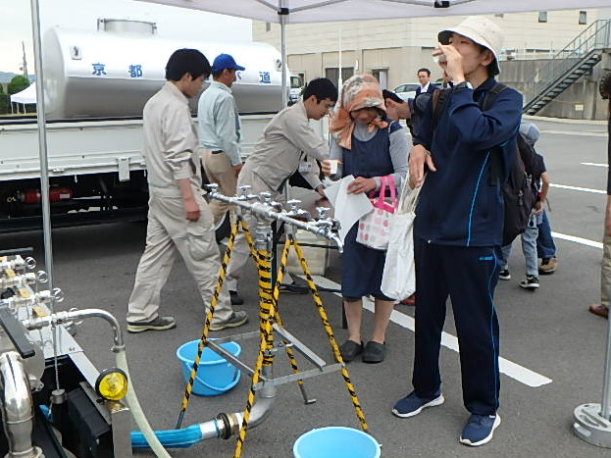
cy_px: 234
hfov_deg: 50.1
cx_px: 304
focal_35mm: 37
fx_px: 653
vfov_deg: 38.7
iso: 160
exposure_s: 1/80
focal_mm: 6.4
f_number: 5
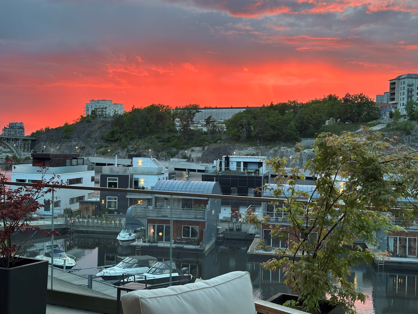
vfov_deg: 30.3
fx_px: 580
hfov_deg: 39.7
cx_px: 209
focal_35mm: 48
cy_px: 157
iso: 125
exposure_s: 1/60
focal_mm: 6.86
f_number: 1.78
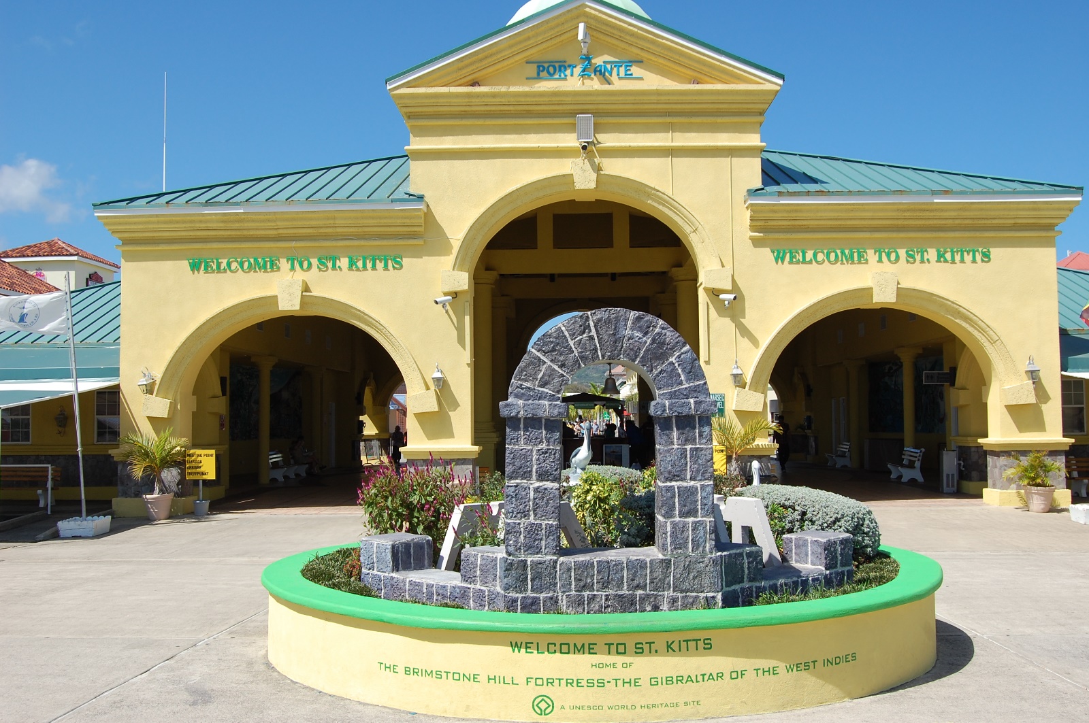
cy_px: 362
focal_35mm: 34
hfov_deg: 55.2
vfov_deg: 38.3
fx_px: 1042
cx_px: 544
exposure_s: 1/320
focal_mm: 23
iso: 200
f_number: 10
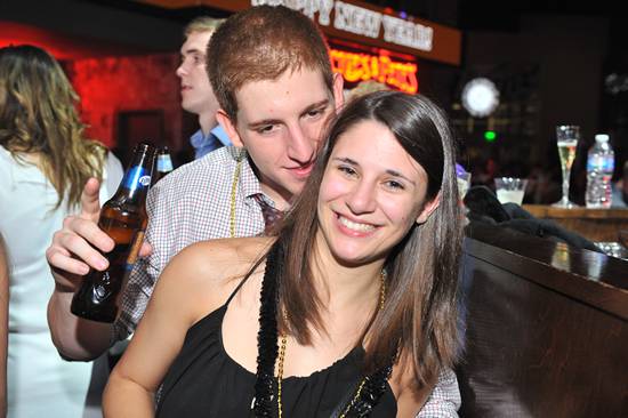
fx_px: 767
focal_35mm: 44
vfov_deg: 30.5
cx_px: 314
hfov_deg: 44.5
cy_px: 209
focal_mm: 44
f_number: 5
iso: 1600
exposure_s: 1/100
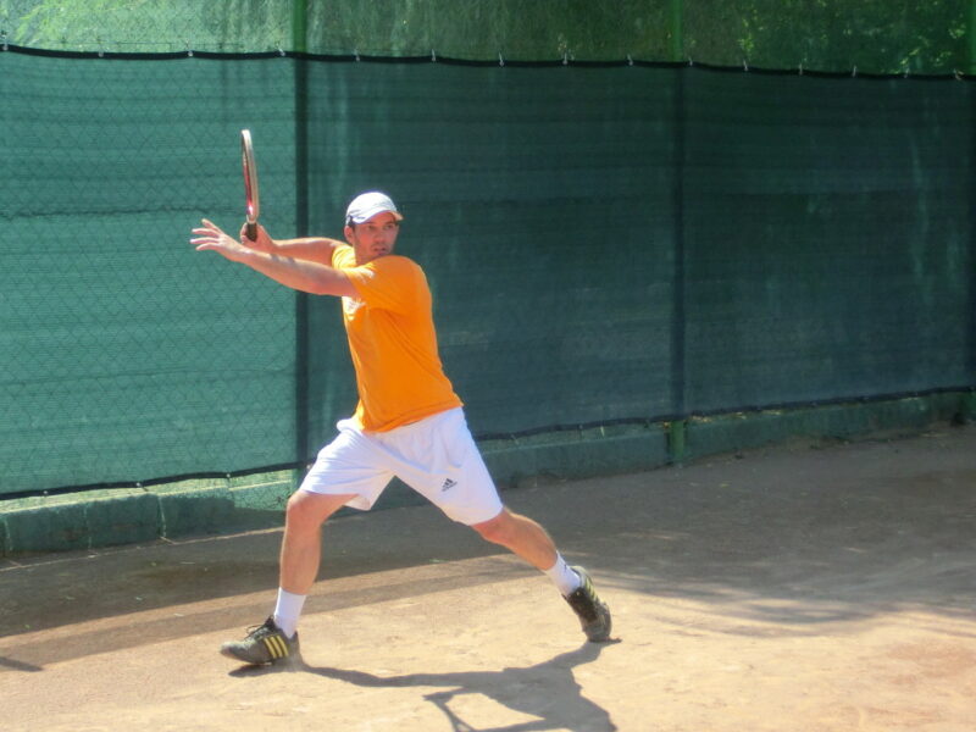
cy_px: 366
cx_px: 488
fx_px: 2481
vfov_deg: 16.8
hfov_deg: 22.3
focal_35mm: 88
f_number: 5.1
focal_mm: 15.51
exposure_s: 1/1000
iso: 250
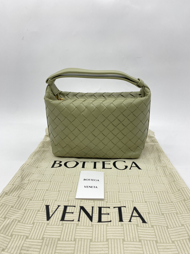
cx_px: 95
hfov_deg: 53.1
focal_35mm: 26
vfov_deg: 67.3
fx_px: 190
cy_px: 127
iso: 32
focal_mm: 4.25
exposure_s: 1/100
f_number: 1.8
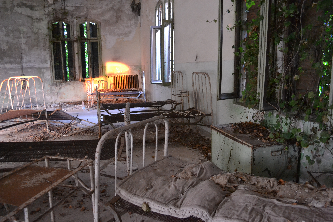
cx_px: 166
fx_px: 250
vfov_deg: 47.9
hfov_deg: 67.4
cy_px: 111
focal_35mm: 27
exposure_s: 1/13
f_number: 3.5
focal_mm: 18
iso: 3200
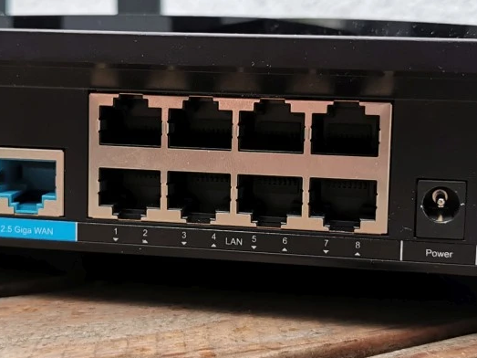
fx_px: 1033
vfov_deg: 19.6
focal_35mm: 75
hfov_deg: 26.0
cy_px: 178
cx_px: 213
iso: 125
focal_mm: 5.56
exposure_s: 1/100
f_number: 1.6
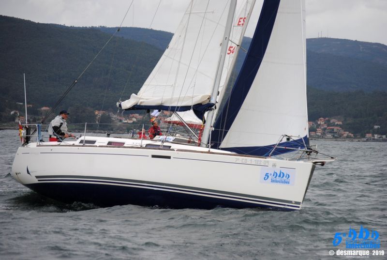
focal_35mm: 150
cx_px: 194
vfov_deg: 9.2
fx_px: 1616
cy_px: 130
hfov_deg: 13.7
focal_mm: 100
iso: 200
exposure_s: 1/400
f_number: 5
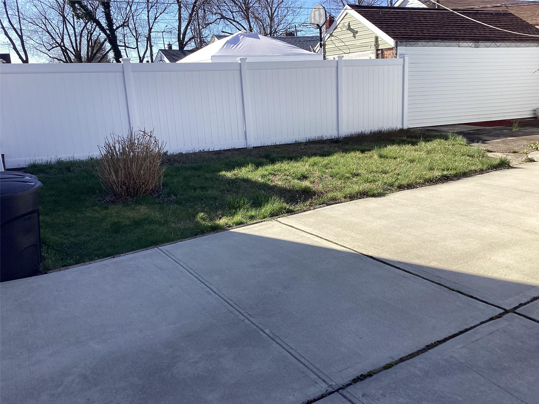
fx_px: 483
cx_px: 270
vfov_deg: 45.4
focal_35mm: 31
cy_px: 202
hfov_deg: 58.4
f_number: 2.4
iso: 25
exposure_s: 1/831
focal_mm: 3.3
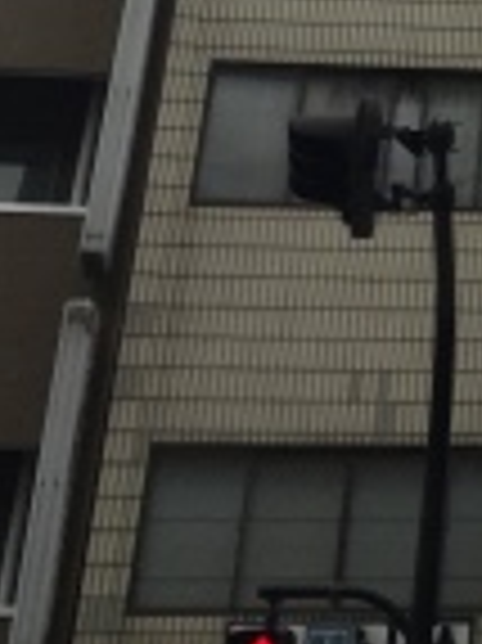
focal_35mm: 130
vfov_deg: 13.7
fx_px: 2417
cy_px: -495
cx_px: 1027
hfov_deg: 10.3
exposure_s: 1/1276
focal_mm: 4.15
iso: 32
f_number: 2.2
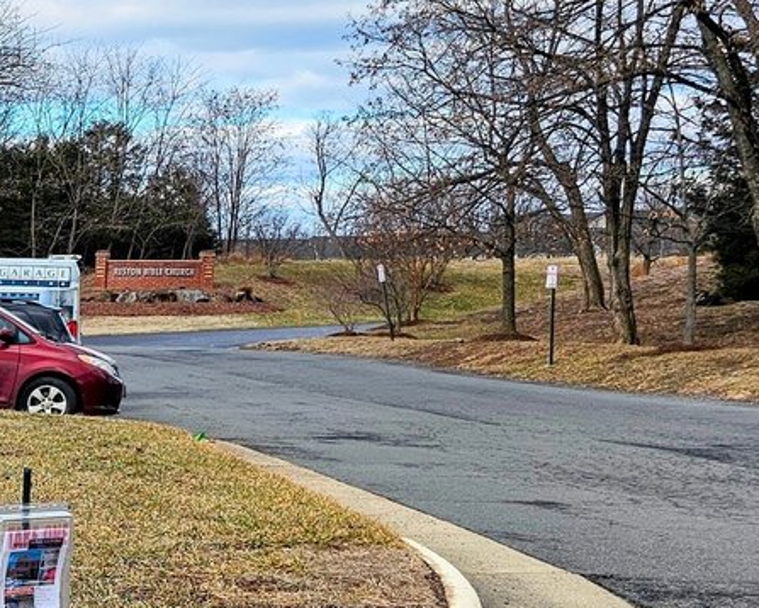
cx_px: -458
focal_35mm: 76
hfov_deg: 20.5
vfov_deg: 20.0
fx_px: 1708
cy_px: 475
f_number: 1.7
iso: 10
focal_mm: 6.3
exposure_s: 1/548
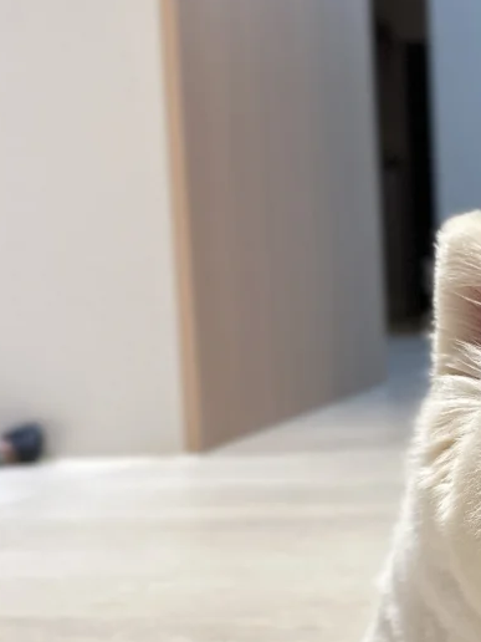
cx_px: 638
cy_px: 411
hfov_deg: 20.0
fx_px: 1241
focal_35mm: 67
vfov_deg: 28.8
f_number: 1.78
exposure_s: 1/50
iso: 200
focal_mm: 6.86
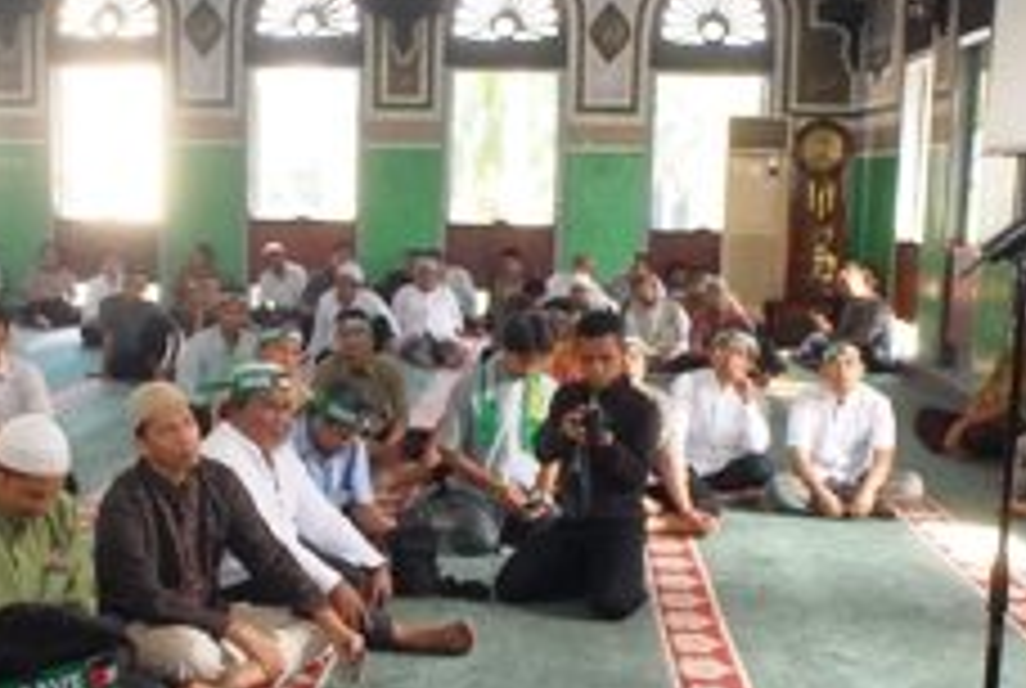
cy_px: 544
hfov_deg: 33.8
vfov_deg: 22.8
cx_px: 405
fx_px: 1685
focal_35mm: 59
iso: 400
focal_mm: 20
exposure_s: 1/100
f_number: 3.5
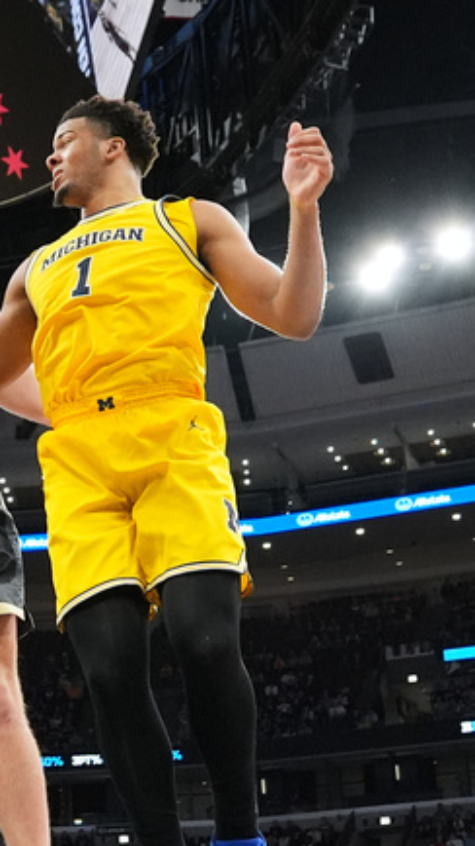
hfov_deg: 13.2
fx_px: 1994
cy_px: 477
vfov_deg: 23.9
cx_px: -121
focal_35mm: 89
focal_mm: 24
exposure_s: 1/800
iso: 3200
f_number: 4.5
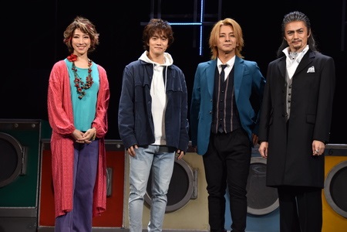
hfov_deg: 16.7
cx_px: 174
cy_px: 116
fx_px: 1185
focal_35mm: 123
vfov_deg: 11.1
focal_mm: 82
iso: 400
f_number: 5.3
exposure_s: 1/125
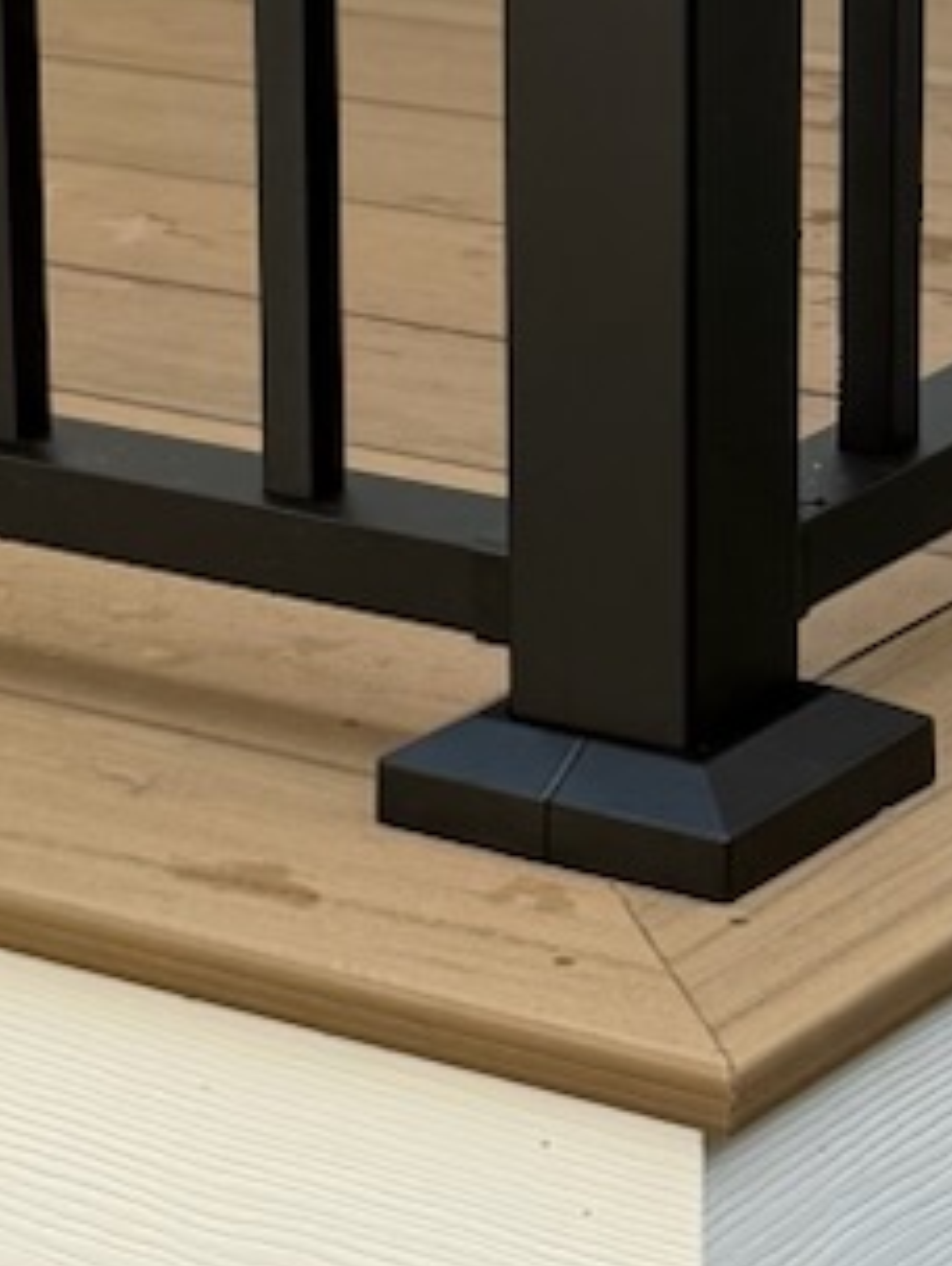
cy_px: 389
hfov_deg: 9.0
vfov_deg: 12.2
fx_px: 5928
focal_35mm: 162
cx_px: -271
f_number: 1.78
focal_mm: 6.76
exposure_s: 1/2110
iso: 80
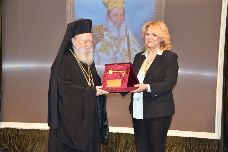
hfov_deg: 37.8
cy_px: 76
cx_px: 114
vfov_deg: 25.8
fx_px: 333
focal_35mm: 52
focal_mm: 35
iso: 800
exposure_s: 1/60
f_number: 5
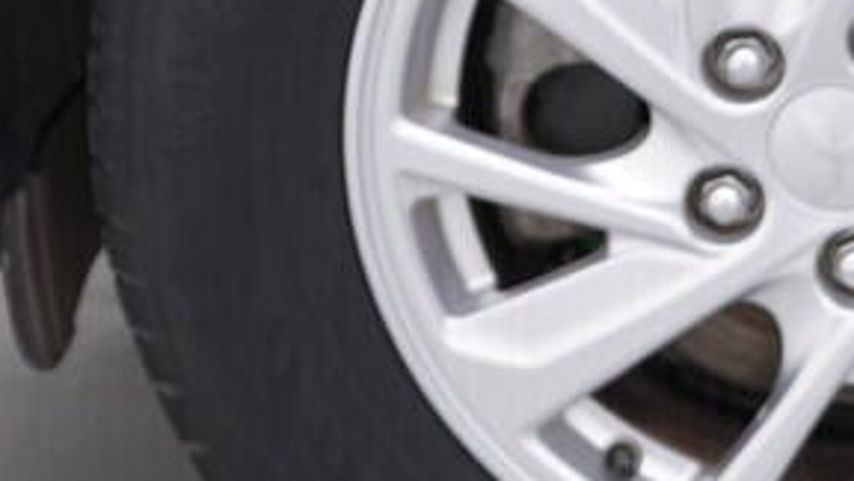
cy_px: -67
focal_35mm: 134
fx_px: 3034
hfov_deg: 15.7
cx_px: 860
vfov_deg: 9.0
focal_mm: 24
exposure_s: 1/50
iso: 125
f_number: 3.2
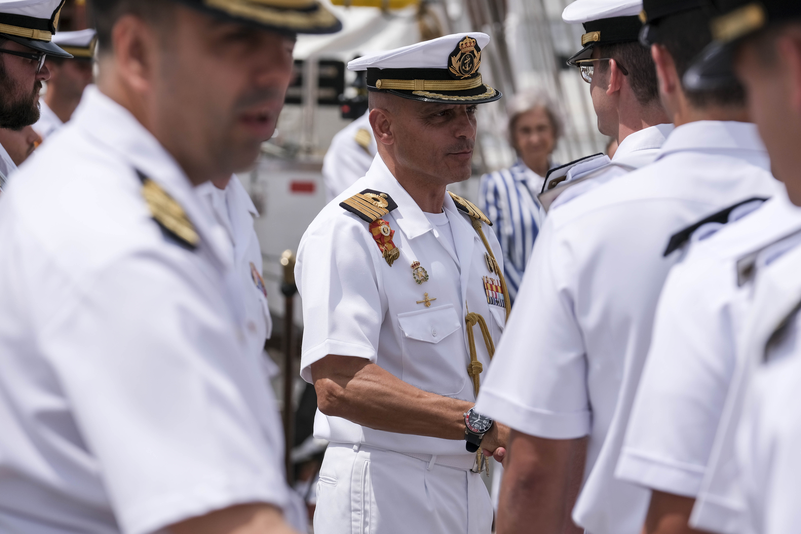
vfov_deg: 6.5
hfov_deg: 9.8
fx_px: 4672
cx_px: 400
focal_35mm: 210
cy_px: 267
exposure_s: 1/1250
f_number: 5.6
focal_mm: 140
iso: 160
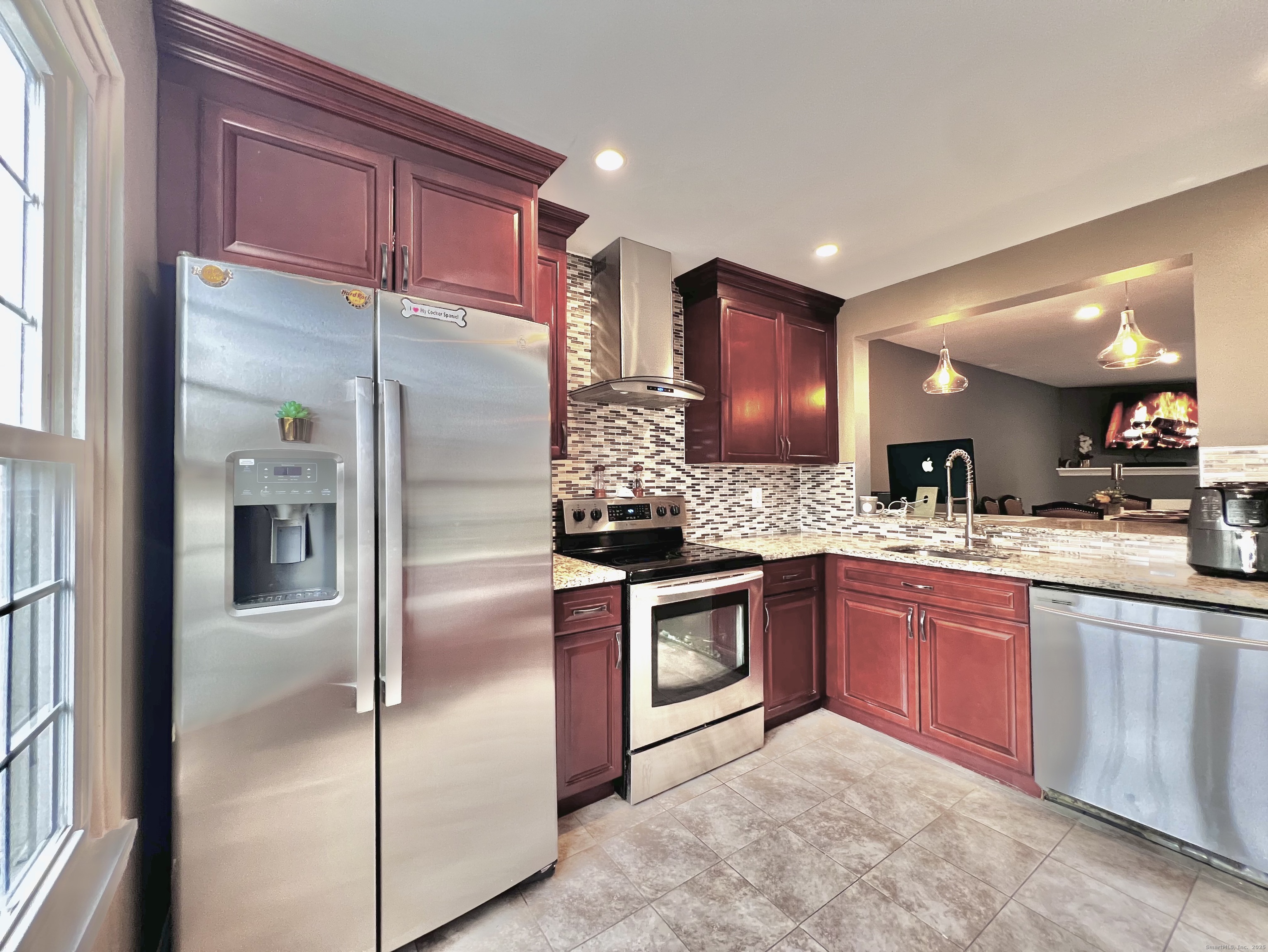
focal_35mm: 13
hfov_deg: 106.2
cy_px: 476
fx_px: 476
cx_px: 634
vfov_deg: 89.9
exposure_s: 1/60
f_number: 1.8
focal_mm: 1.57
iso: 250
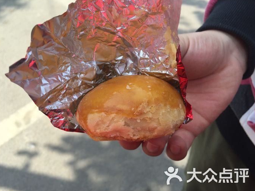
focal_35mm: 30
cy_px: 96
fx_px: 221
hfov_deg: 60.0
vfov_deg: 46.8
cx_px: 127
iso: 32
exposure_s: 1/549
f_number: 2.2
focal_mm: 4.15
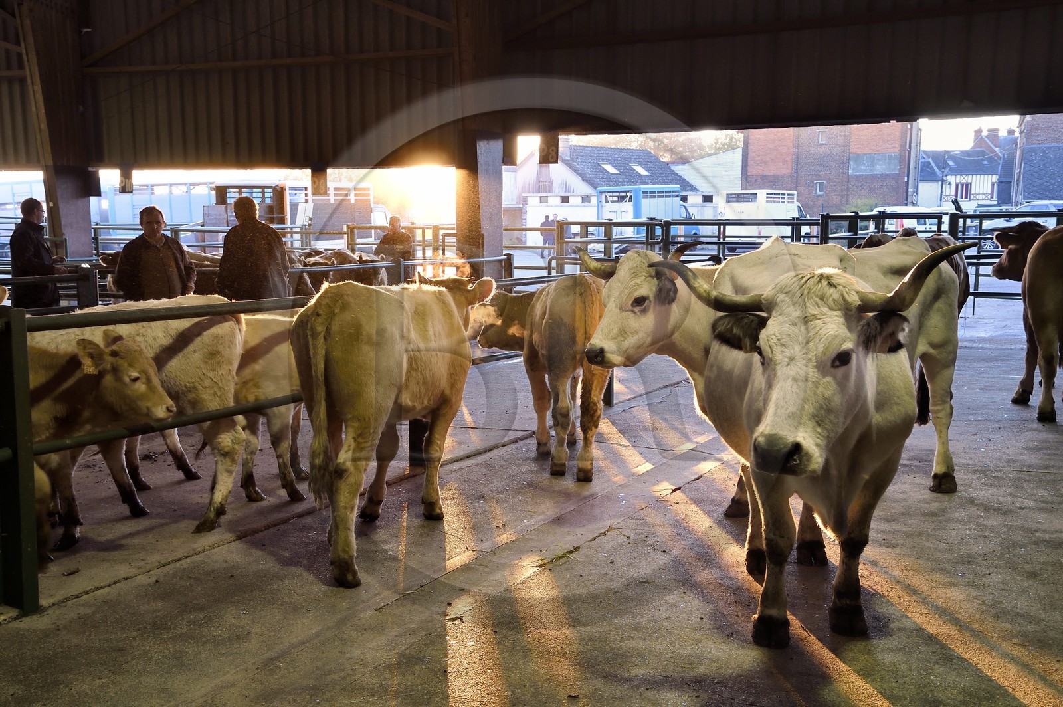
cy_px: 354
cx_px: 532
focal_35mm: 40
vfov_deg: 33.3
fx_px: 1180
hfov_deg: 48.5
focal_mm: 40
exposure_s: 1/50
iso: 1600
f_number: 10
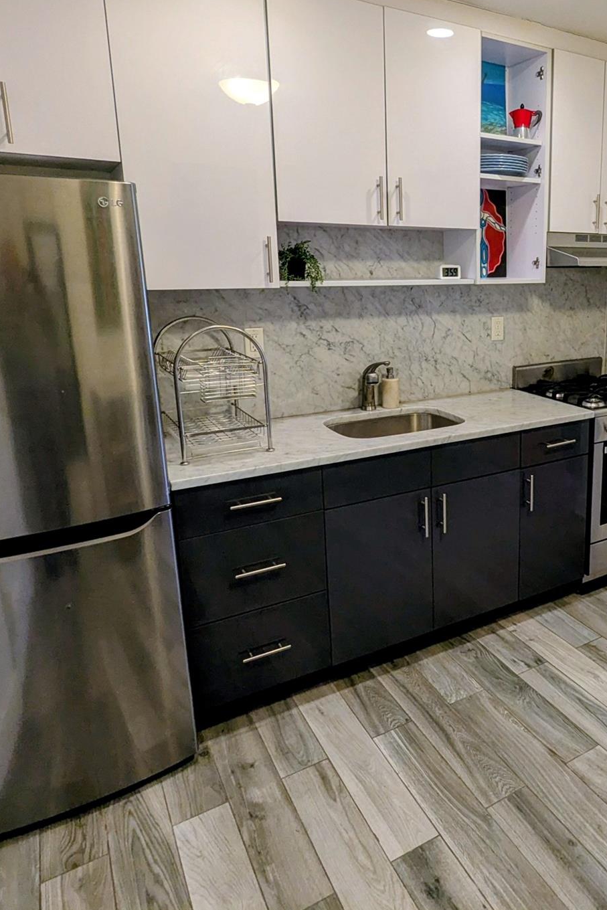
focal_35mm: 25
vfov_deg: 71.2
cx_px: 497
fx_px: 632
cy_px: 401
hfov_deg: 48.1
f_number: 2.2
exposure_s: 1/60
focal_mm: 2.35
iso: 213
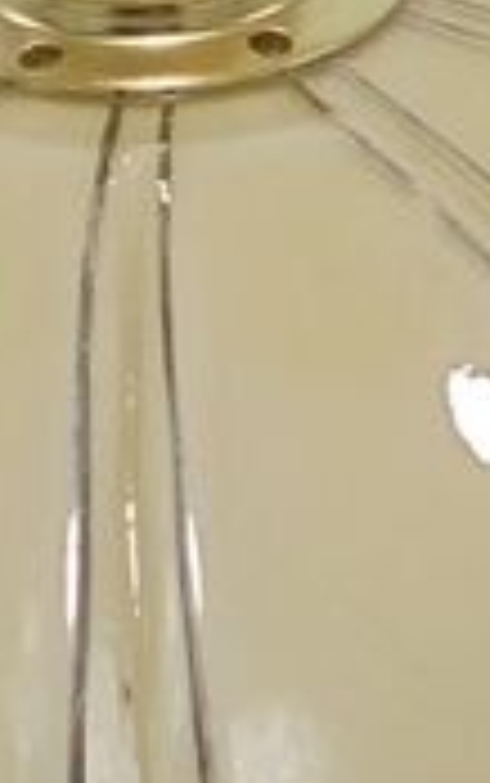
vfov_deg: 10.0
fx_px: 4437
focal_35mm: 208
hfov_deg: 6.3
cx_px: 74
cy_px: -22
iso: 100
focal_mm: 6.9
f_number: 4.2
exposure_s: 1/80
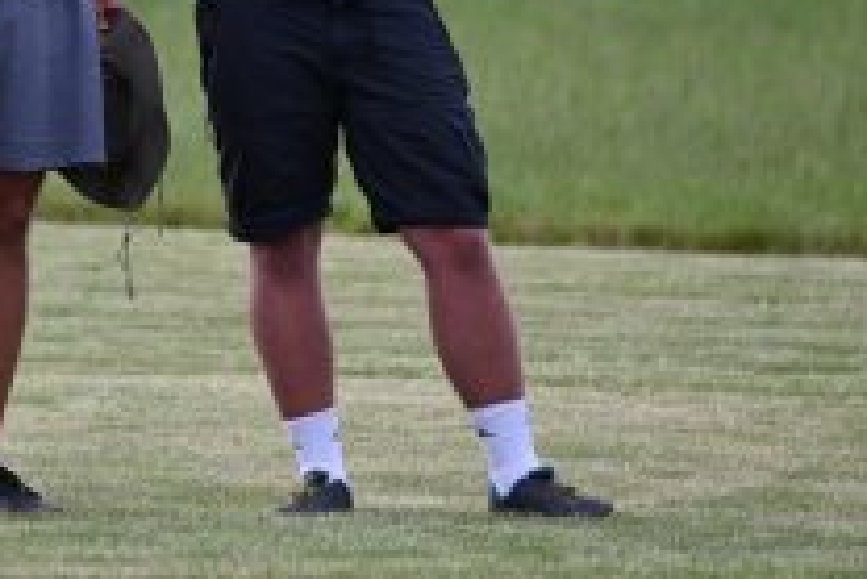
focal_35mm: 812
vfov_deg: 1.7
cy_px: -62
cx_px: 190
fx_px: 19569
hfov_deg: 2.5
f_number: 6.3
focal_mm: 340
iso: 320
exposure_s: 1/500
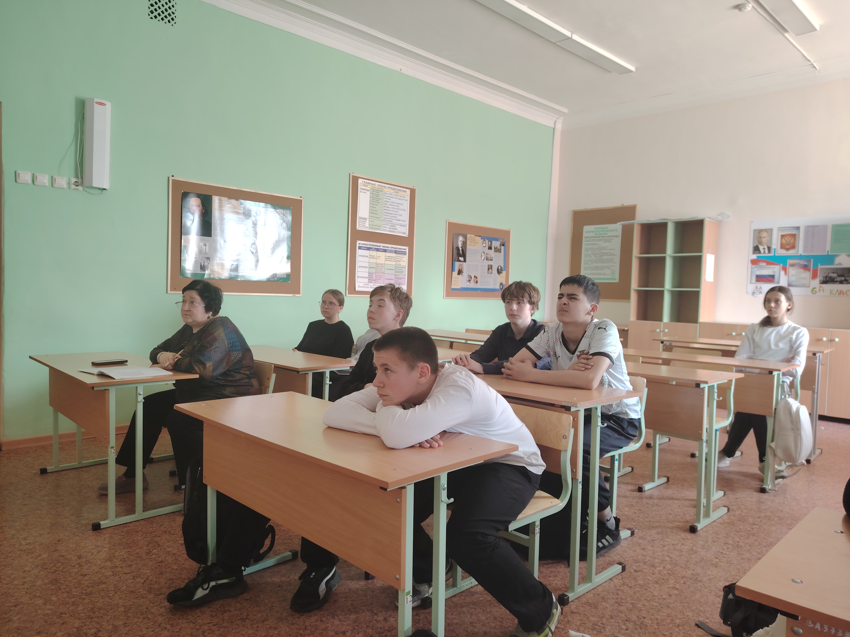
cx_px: 425
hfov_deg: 71.6
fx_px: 589
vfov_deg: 56.8
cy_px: 318
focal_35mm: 24
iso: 931
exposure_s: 1/33.3
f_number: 1.75
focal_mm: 5.25
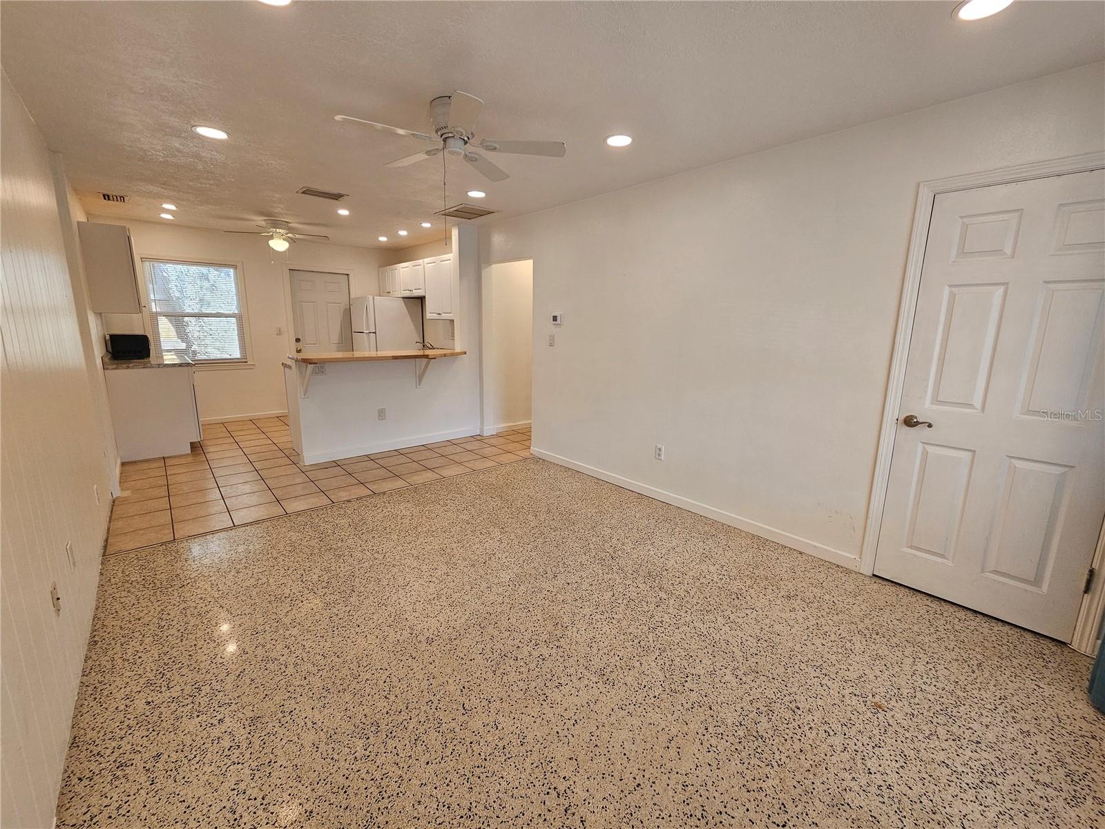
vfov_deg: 89.9
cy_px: 414
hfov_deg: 106.2
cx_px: 552
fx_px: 415
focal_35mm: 13
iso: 80
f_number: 2.2
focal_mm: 2.2
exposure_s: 1/60
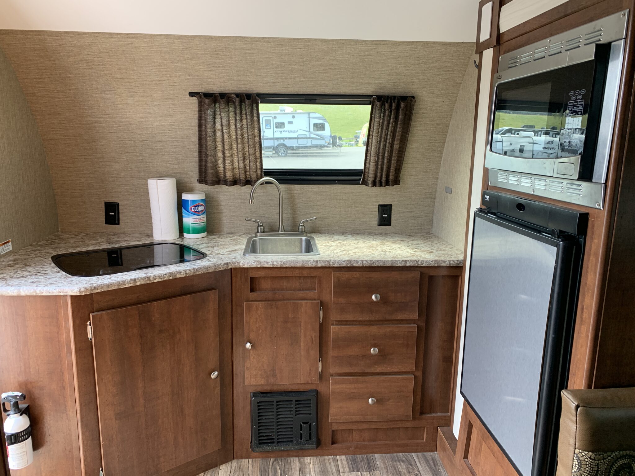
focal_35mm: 26
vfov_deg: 53.1
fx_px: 477
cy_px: 238
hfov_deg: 67.3
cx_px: 318
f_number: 1.8
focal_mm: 4.25
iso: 100
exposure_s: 1/66
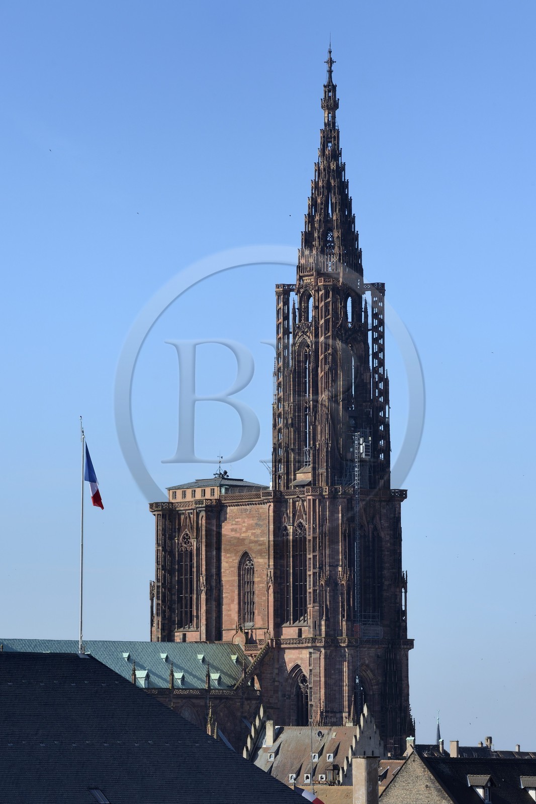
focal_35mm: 165
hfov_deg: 8.3
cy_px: 402
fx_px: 3686
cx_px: 268
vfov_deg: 12.5
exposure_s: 1/250
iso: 200
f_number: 13
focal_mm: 165
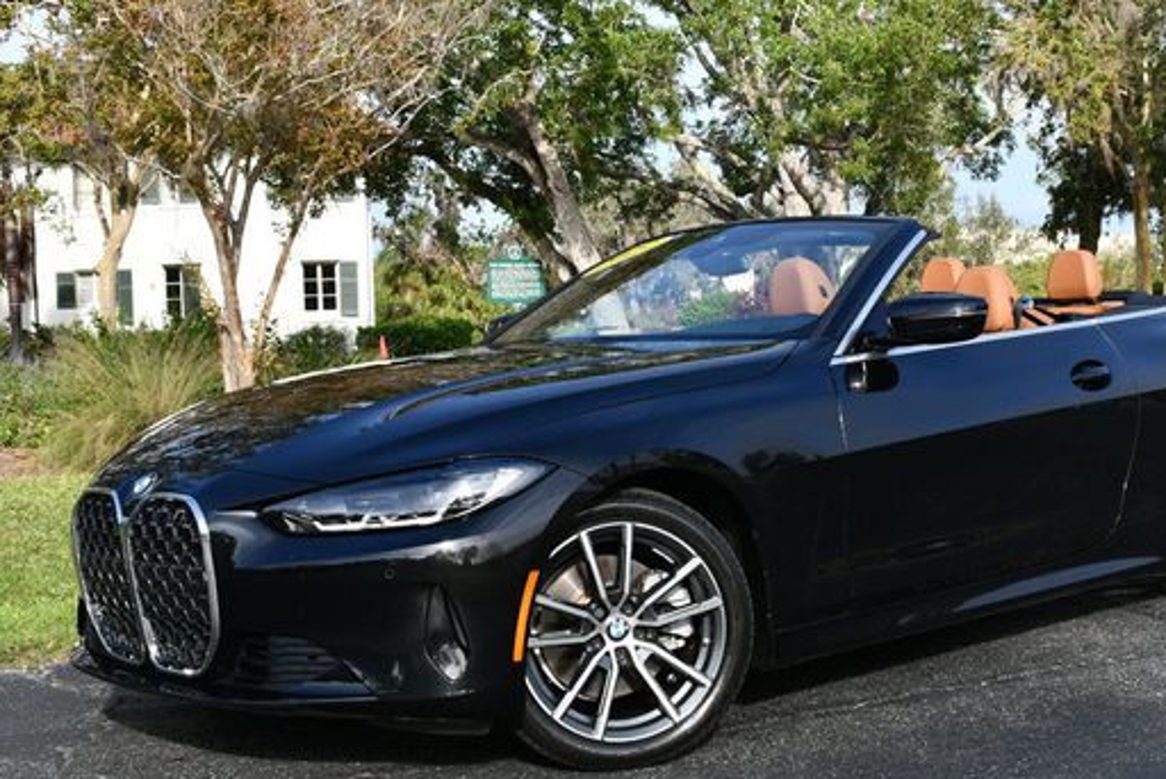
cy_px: 342
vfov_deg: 24.6
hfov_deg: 36.1
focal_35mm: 55
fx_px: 1782
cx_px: 708
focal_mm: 22
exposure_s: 1/200
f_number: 7.1
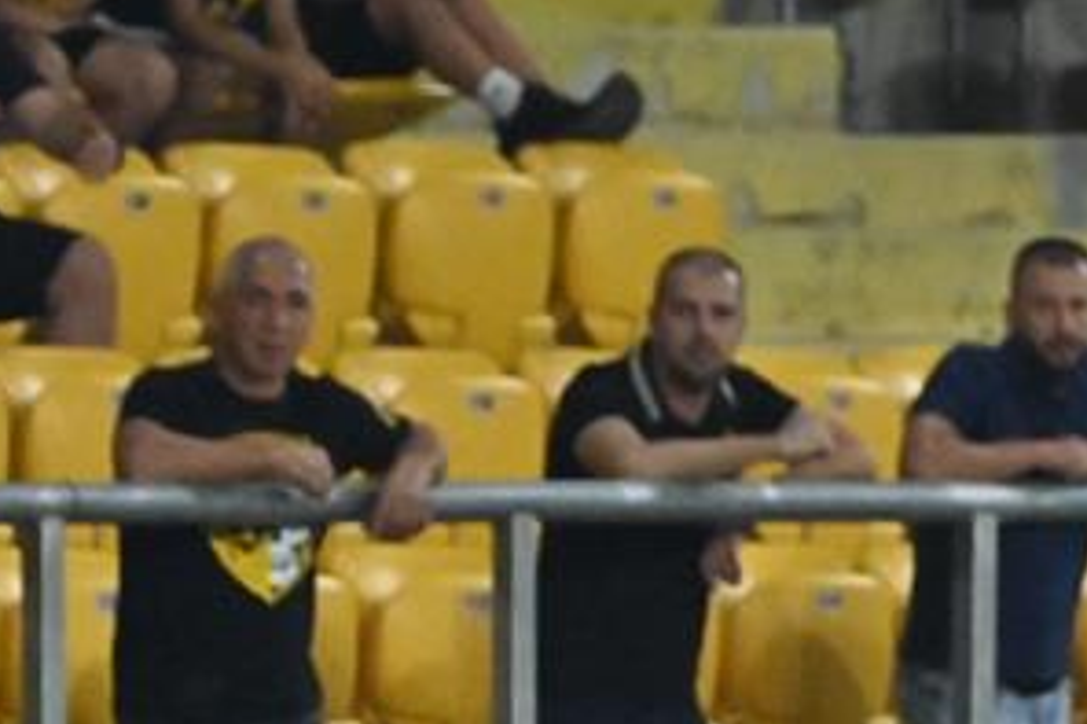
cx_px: 1307
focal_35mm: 1846
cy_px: 1327
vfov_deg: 0.7
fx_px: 55706
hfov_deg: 1.1
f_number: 6.3
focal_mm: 480
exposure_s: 1/1600
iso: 7200
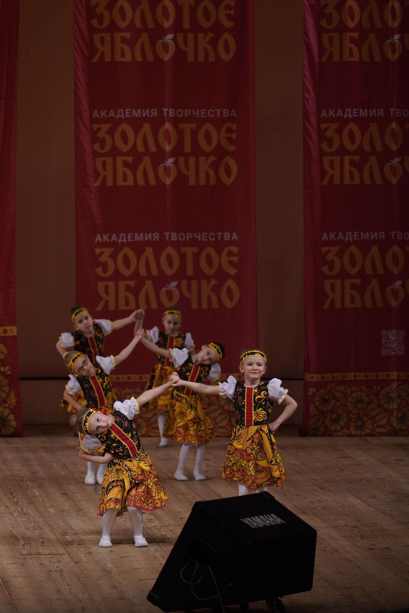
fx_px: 3544
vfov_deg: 9.9
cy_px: 306
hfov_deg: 6.6
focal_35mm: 208
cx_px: 204
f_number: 2.8
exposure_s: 1/500
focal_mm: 139
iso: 1250
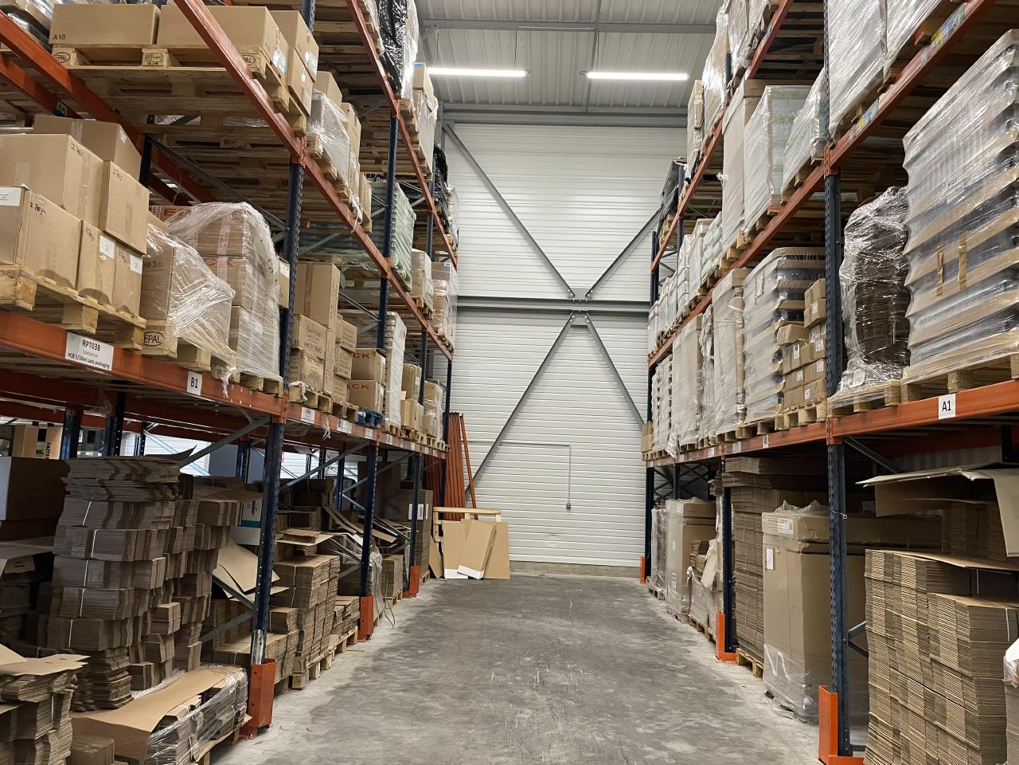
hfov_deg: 67.3
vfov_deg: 53.1
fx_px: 765
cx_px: 510
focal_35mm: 26
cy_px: 382
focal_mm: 4.2
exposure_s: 1/50
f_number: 1.6
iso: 160
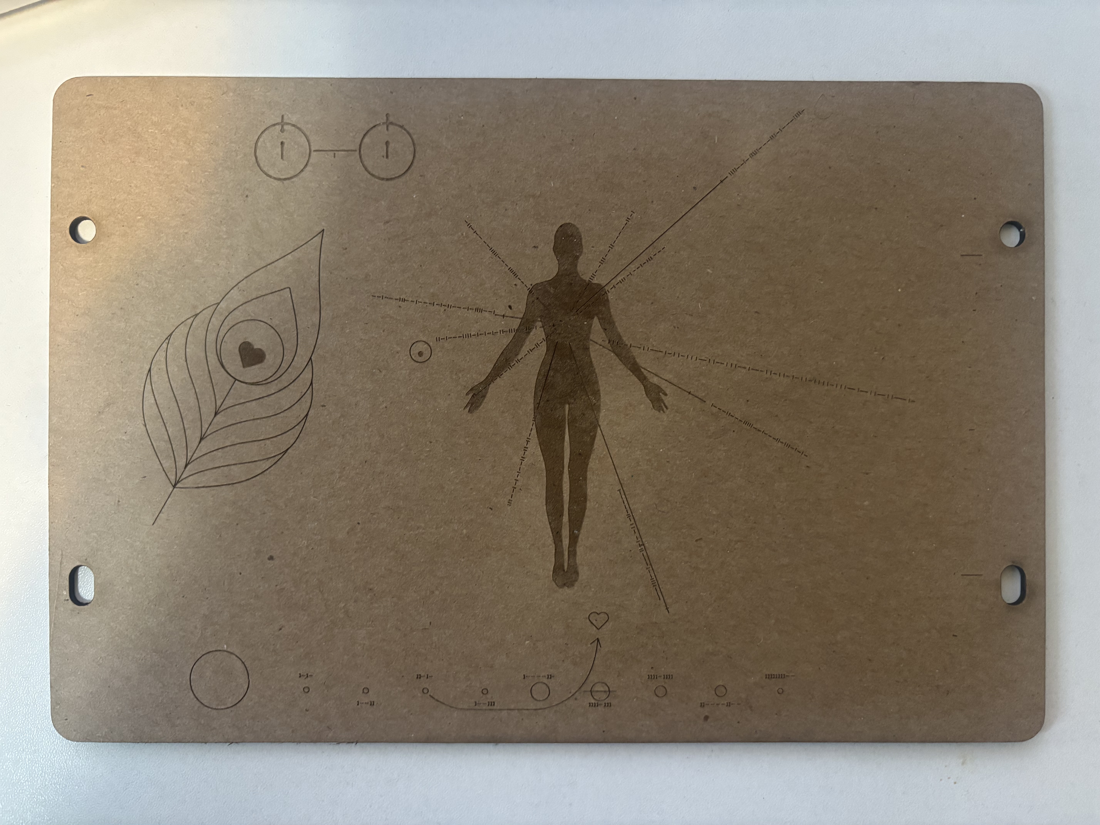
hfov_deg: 67.3
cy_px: 412
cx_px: 550
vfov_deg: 53.1
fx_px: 826
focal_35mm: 26
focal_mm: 5.96
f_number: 1.6
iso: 640
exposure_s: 1/40
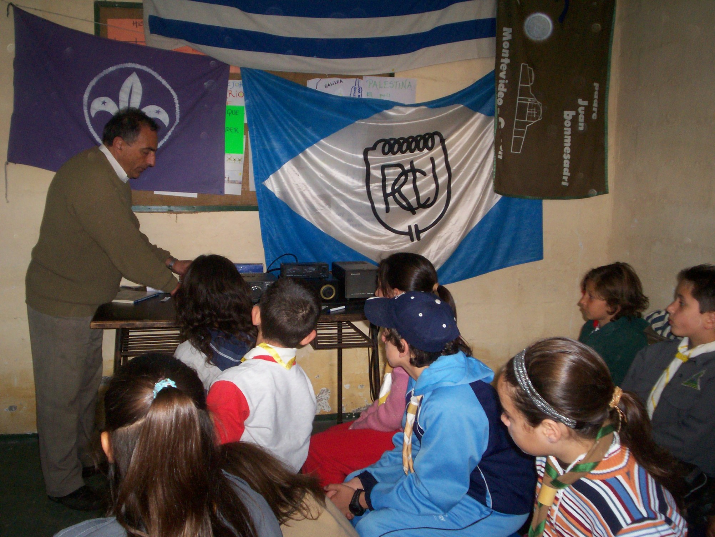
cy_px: 268
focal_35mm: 36
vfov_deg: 39.7
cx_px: 358
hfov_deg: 51.4
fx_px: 744
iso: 140
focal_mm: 5.9
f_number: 4.5
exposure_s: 1/64
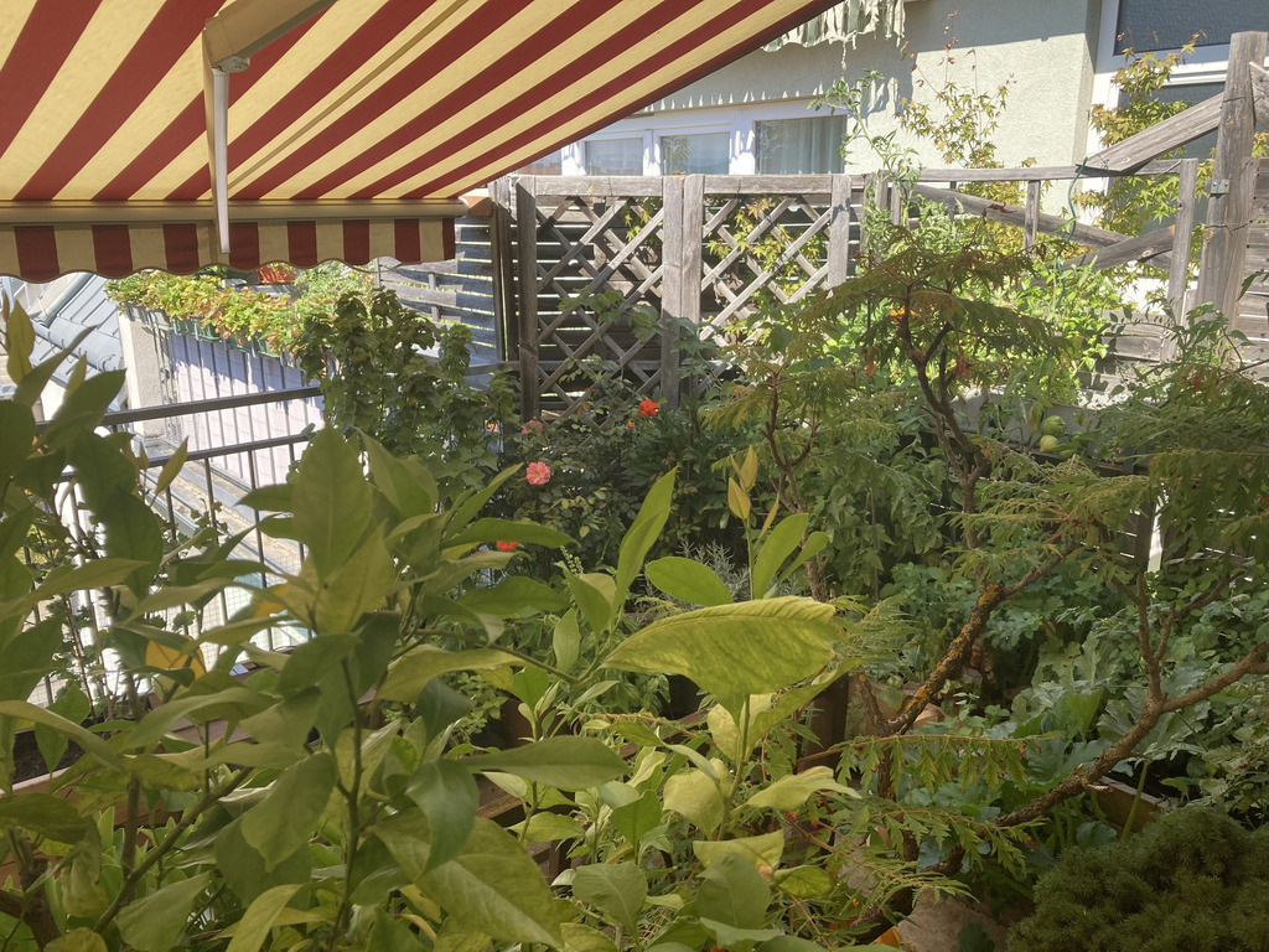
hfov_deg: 63.4
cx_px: 634
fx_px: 1026
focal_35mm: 28
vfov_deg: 49.7
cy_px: 476
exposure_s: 1/398
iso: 20
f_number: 1.8
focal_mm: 3.99
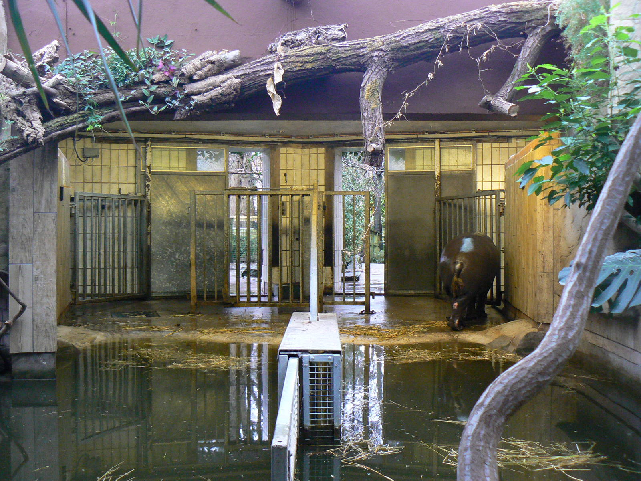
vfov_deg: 39.7
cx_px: 320
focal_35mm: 36
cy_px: 240
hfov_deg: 51.4
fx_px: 667
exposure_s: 1/13
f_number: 2.8
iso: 200
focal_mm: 6
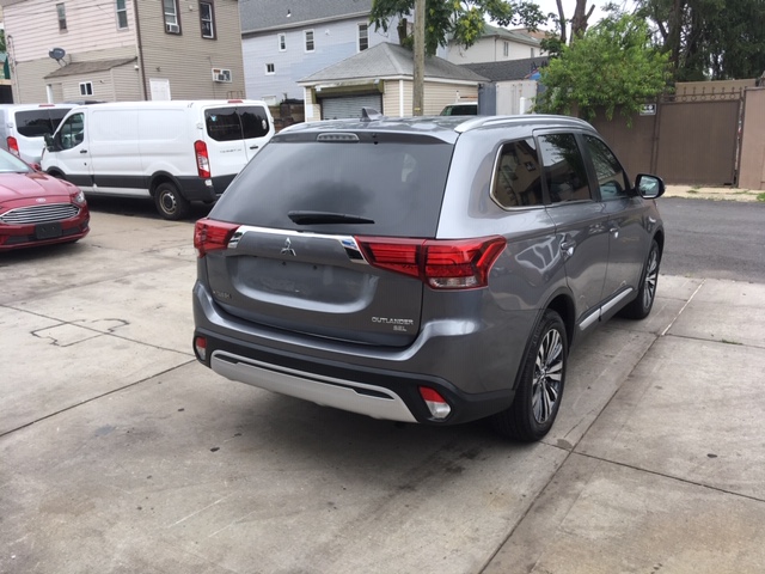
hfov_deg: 61.7
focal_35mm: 29
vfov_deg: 48.2
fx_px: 641
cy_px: 287
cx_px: 382
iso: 25
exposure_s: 1/469
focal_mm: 4.15
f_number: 2.2
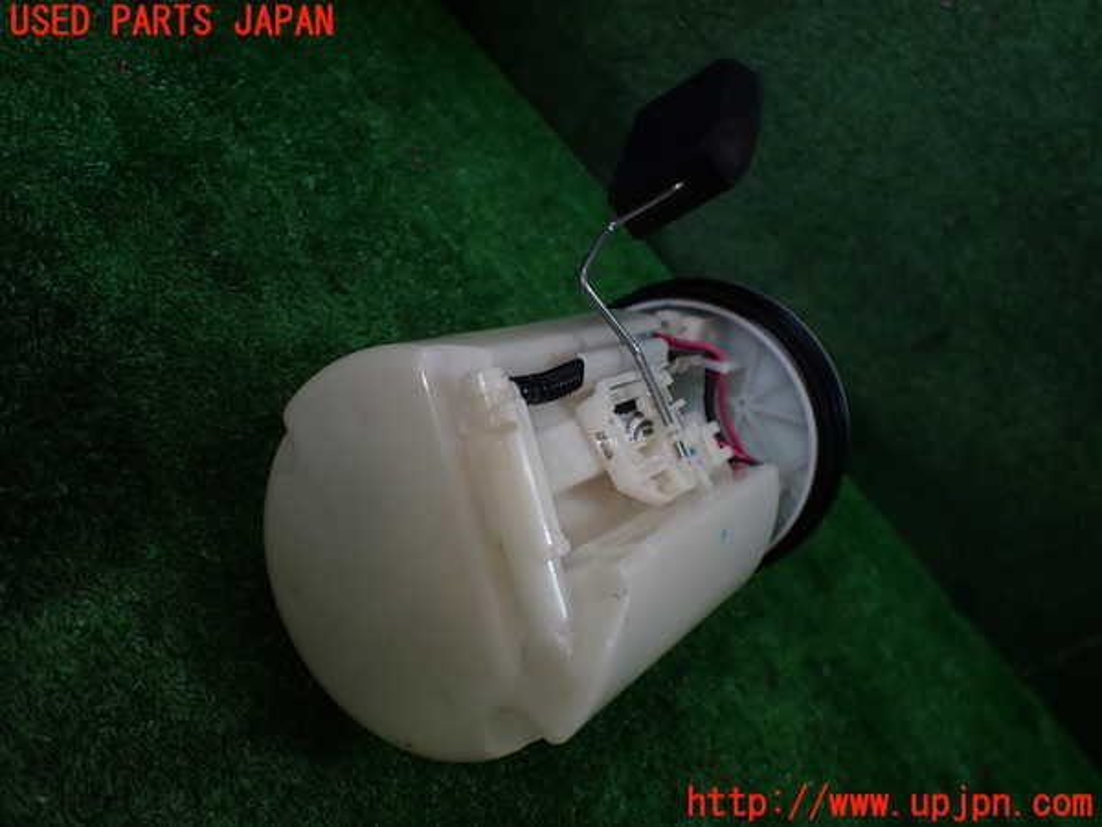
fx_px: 955
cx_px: 551
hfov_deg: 60.0
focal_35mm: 30
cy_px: 414
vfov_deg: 46.8
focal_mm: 5.4
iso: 160
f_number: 2.3
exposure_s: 1/125
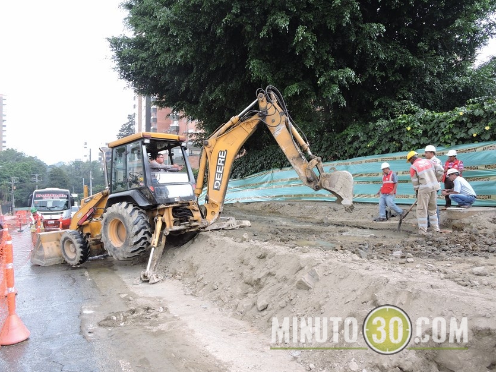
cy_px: 181
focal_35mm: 25
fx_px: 358
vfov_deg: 54.9
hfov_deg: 69.4
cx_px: 255
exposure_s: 1/40
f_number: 3.3
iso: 100
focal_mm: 4.3
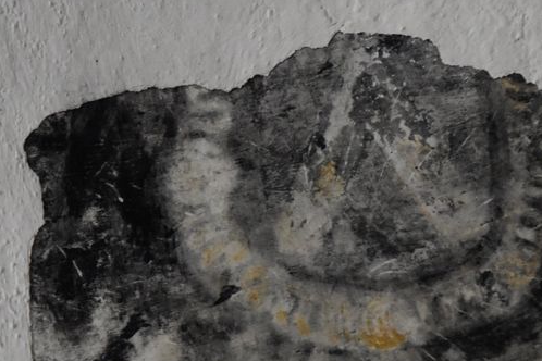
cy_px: 212
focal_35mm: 269
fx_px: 4050
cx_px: 377
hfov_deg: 7.7
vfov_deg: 5.1
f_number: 4.5
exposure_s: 1/125
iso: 5600
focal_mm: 85
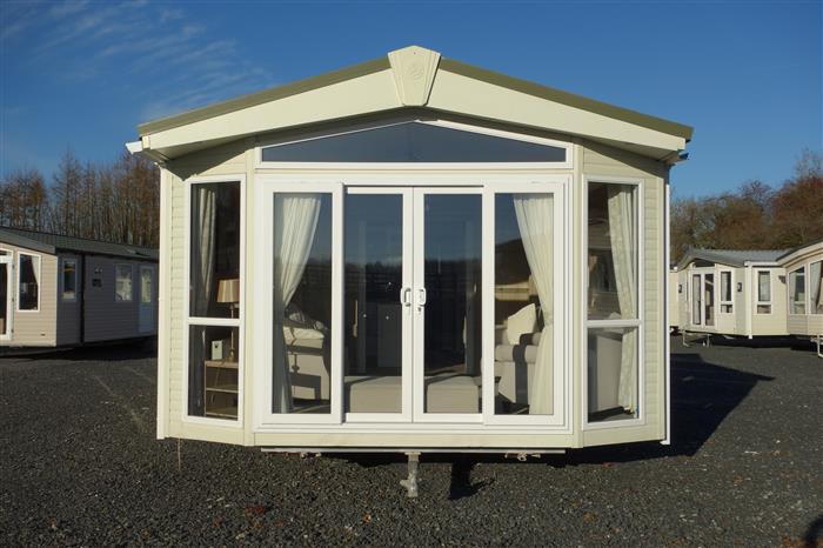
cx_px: 412
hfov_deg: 57.2
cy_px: 274
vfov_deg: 39.9
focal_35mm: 33
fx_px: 754
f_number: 6.3
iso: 125
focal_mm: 12.18
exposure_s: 1/800
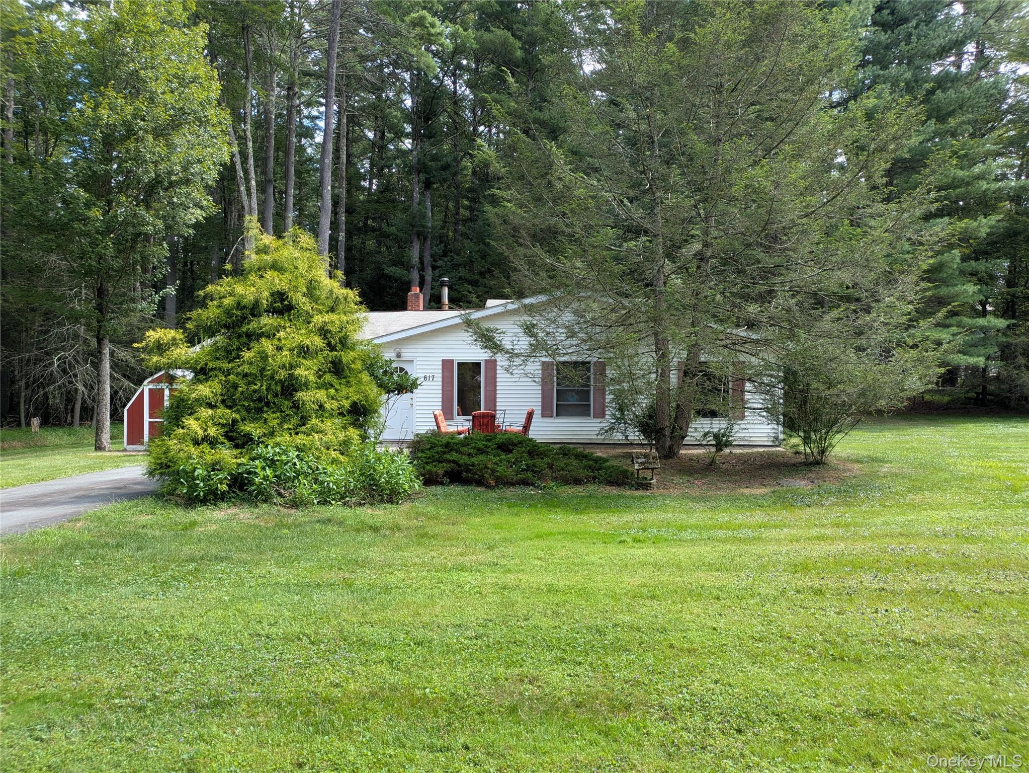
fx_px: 743
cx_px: 514
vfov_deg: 54.9
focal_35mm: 25
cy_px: 386
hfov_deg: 69.4
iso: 38
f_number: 1.89
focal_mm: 5.43
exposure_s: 1/395
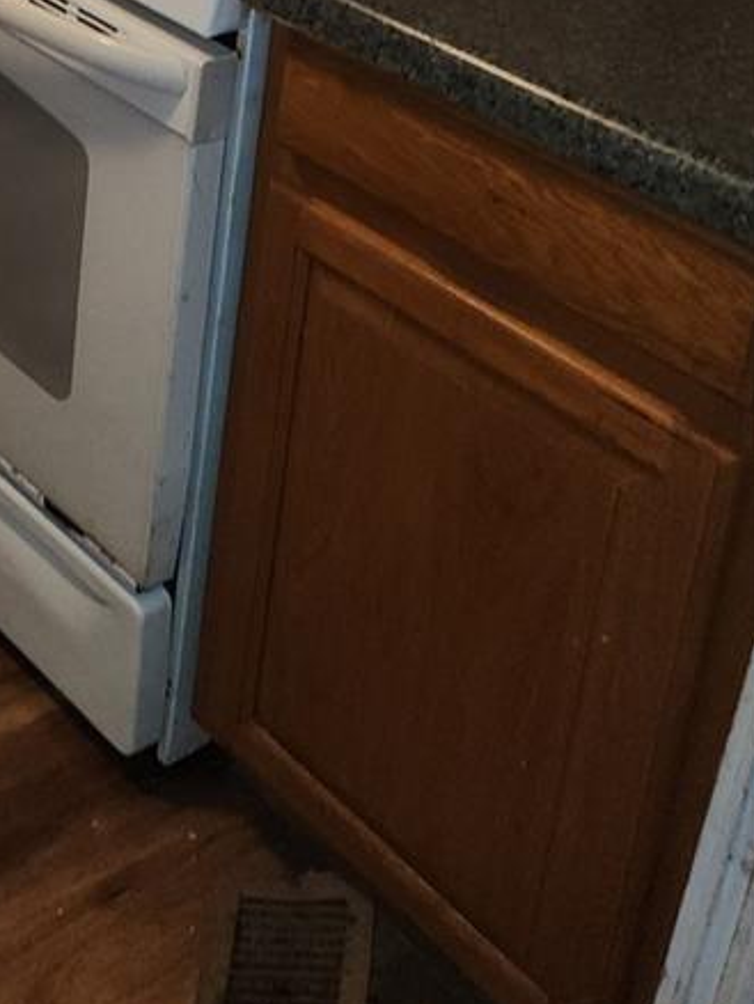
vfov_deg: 27.2
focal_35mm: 63
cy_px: -193
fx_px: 1828
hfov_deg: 20.8
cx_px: -273
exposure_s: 1/24
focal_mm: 6.4
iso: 125
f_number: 1.8
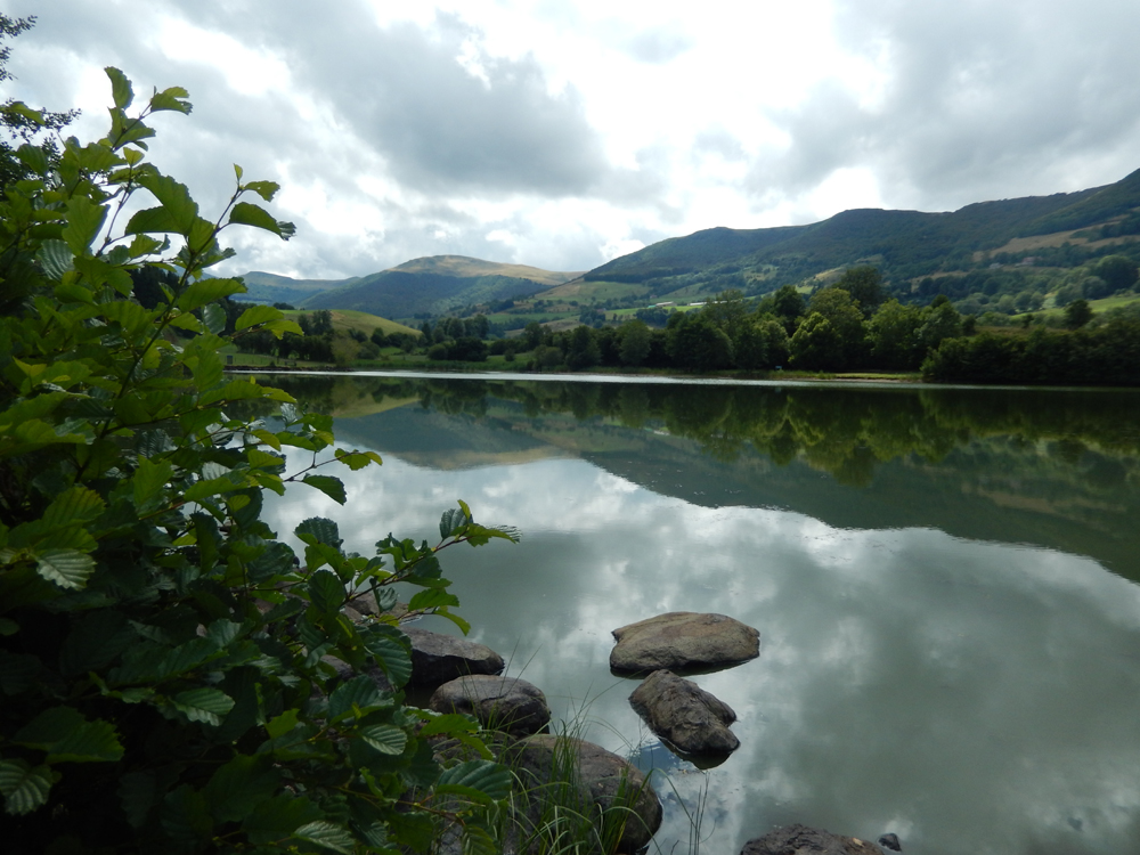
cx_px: 570
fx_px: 823
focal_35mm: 25
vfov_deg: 54.9
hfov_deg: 69.4
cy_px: 428
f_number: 6.8
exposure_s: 1/400
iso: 125
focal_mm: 4.5
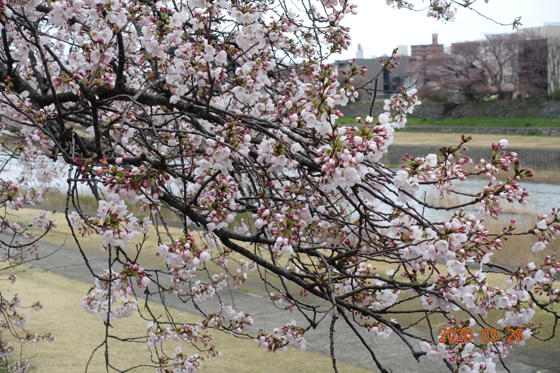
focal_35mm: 70
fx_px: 1089
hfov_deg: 28.8
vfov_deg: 19.5
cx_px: 280
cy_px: 186
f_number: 5.6
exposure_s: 1/200
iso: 125
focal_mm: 25.64
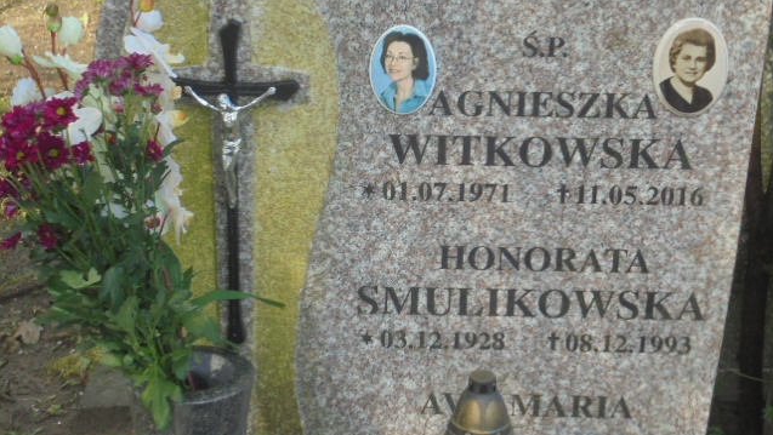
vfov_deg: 17.3
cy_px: 191
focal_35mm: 70
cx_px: 387
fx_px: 1435
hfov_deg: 30.1
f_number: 5.6
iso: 100
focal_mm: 11.5
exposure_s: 1/40
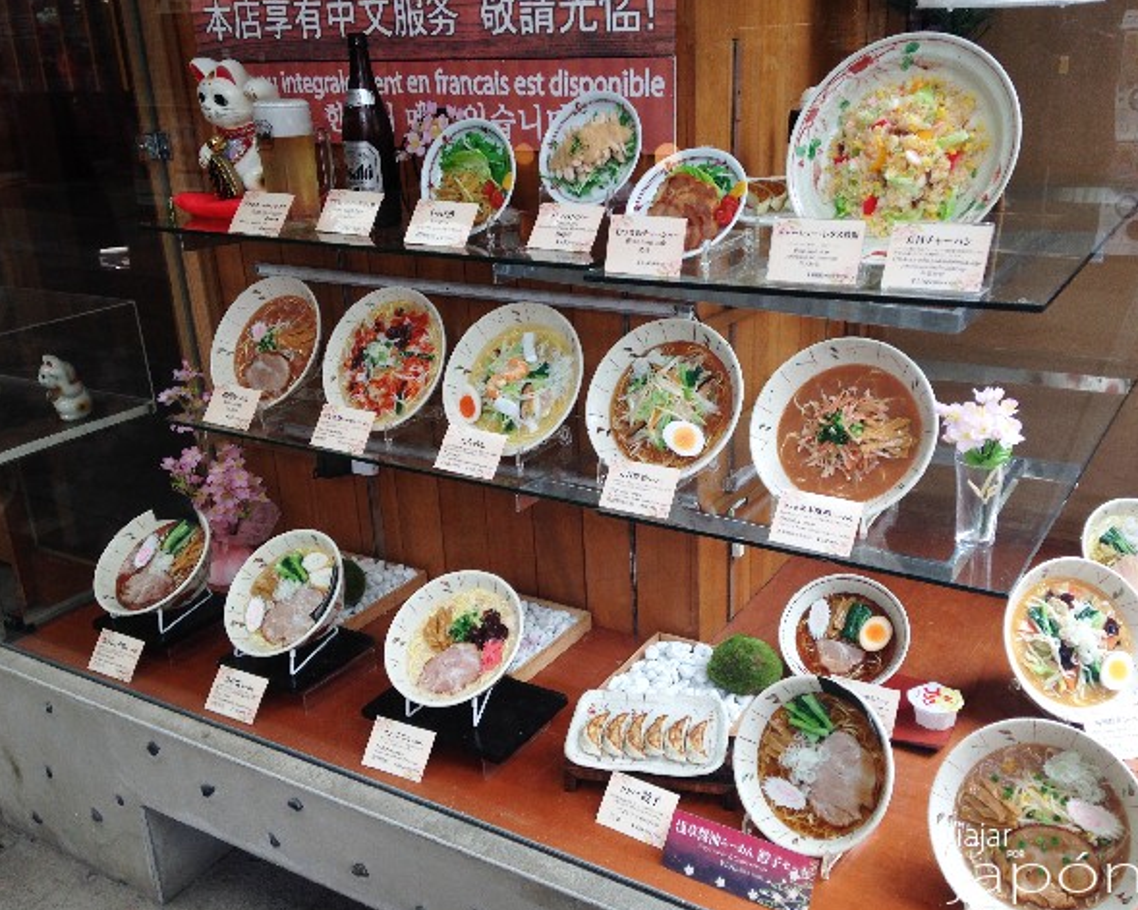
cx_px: 614
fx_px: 1179
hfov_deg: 51.5
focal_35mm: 35
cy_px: 456
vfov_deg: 42.2
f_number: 2.4
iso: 50
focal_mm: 4.12
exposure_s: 1/60
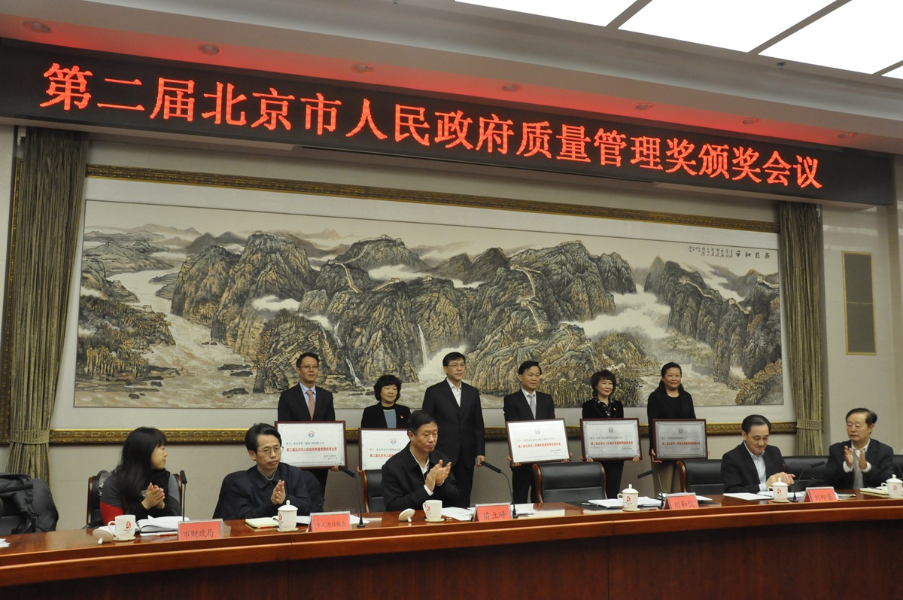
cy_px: 300
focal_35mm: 30
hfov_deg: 62.0
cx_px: 452
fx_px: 752
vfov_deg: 43.5
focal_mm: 20
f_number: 8
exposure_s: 1/60
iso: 1600
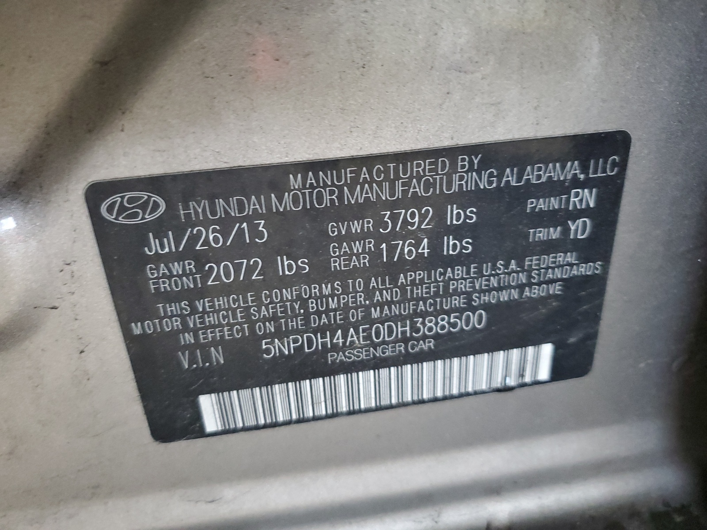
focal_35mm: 26
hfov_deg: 67.3
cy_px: 265
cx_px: 354
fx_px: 531
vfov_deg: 53.1
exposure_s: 1/15
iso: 316
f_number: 1.5
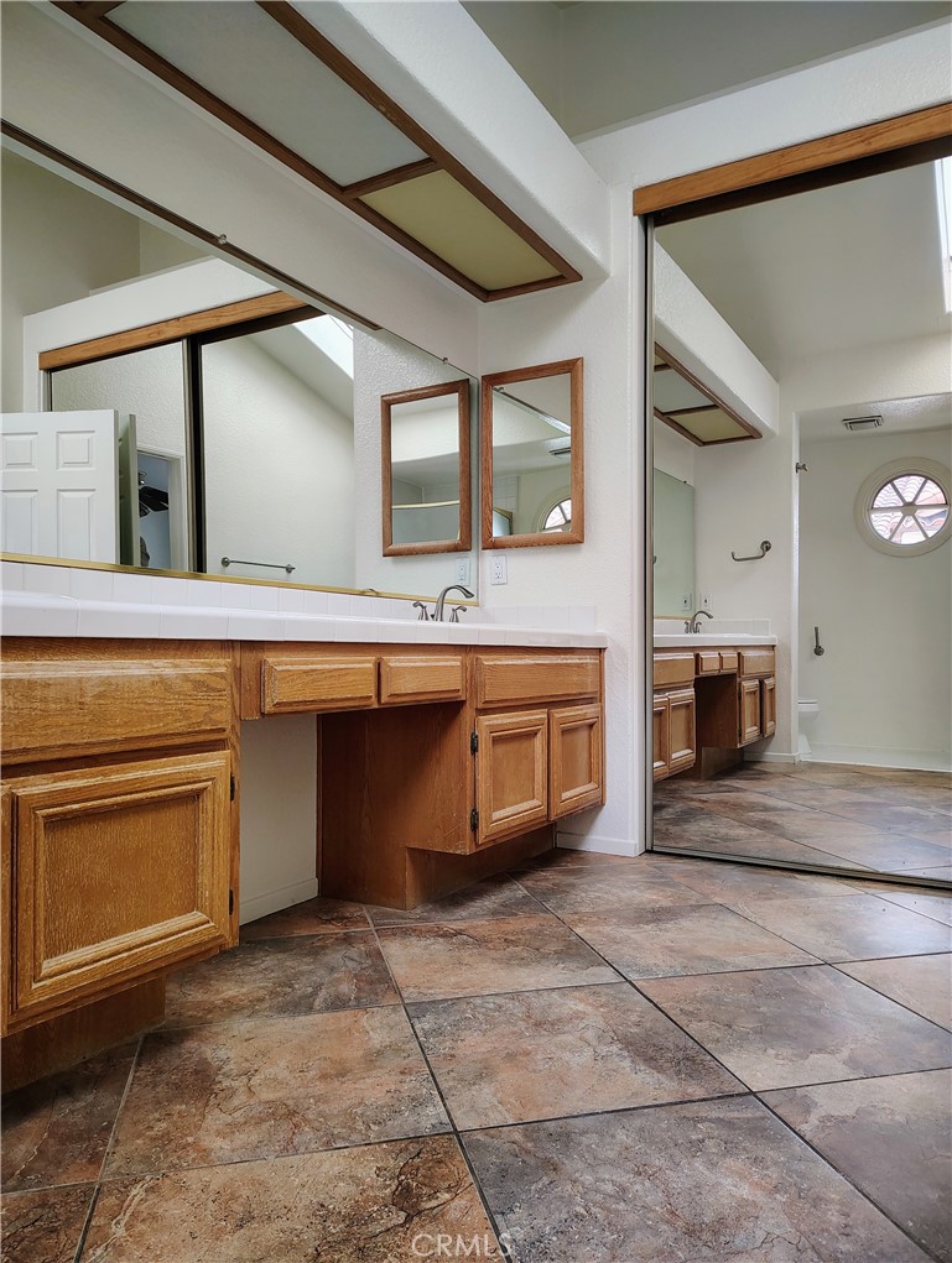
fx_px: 878
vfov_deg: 71.5
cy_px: 632
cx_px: 476
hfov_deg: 56.9
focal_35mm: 24
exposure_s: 1/60
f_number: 1.8
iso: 784
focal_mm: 5.56
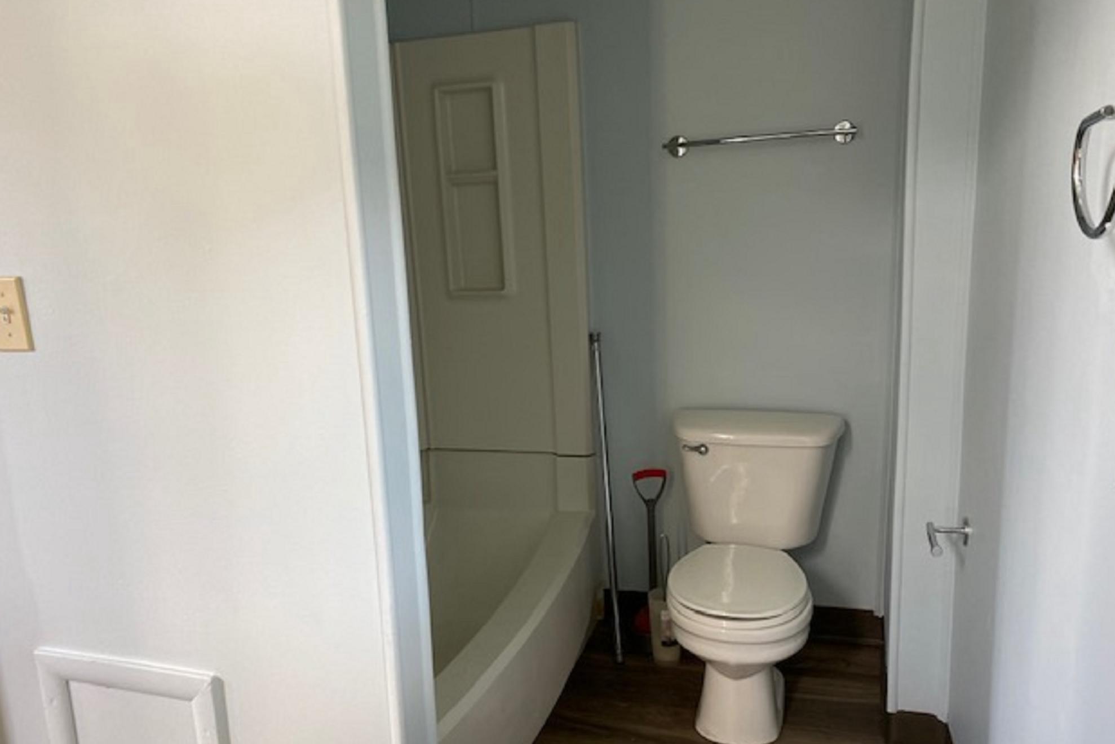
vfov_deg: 46.4
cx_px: 559
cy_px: 392
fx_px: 867
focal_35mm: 28
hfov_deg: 65.5
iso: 100
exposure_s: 1/120
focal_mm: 4.25
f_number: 1.8
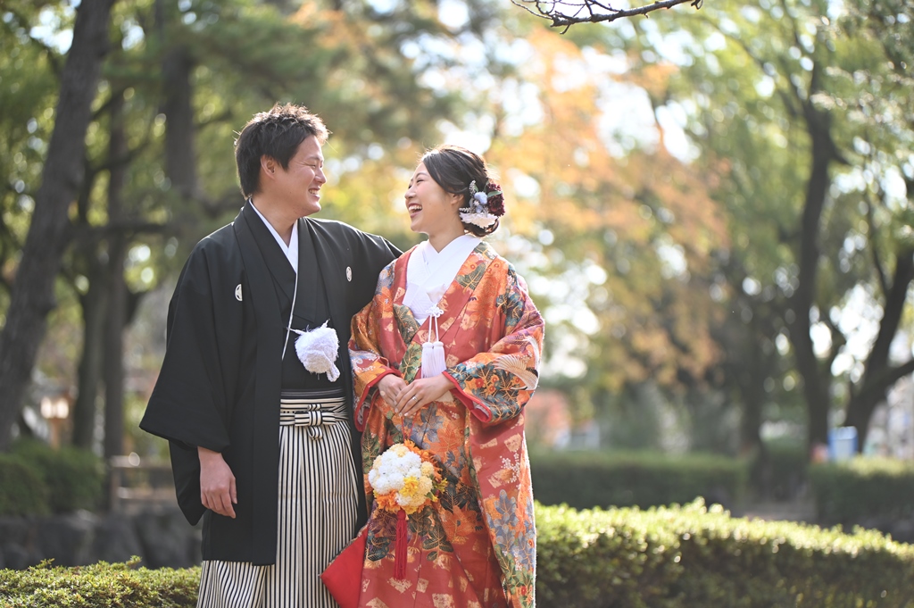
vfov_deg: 16.0
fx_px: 2156
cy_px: 304
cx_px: 457
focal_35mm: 85
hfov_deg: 23.9
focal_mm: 85
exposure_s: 1/800
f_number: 1.8
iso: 160
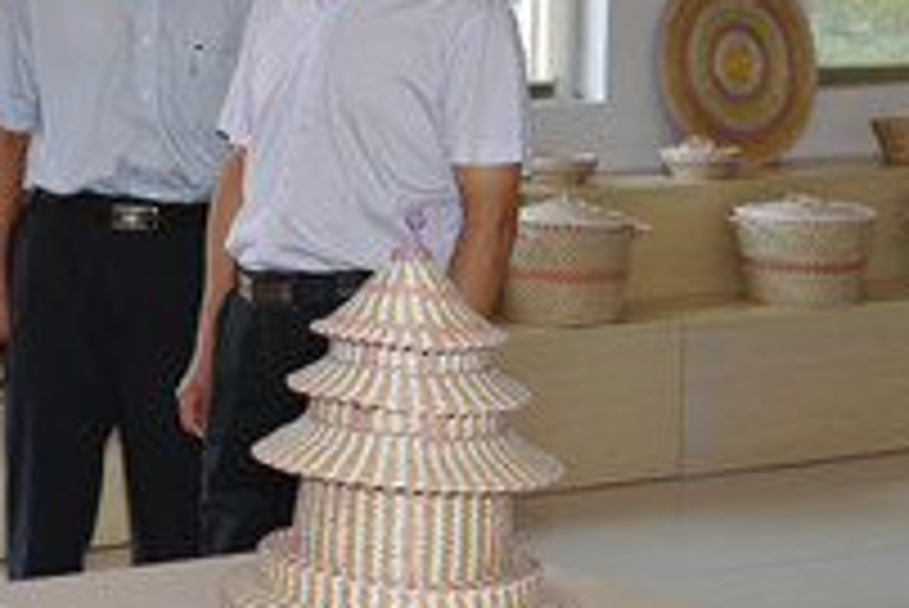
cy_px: 59
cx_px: -230
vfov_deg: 12.1
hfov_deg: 17.1
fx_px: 2855
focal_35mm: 113
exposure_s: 1/125
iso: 160
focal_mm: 38
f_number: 5.6
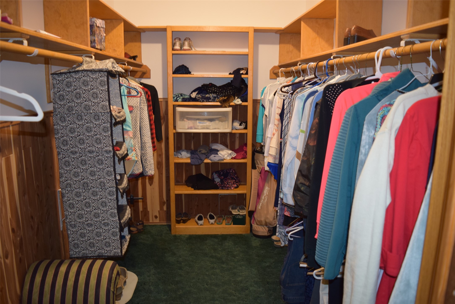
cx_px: 228
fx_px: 341
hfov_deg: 67.4
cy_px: 152
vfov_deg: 48.0
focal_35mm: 27
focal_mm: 18
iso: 800
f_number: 3.5
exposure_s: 1/60
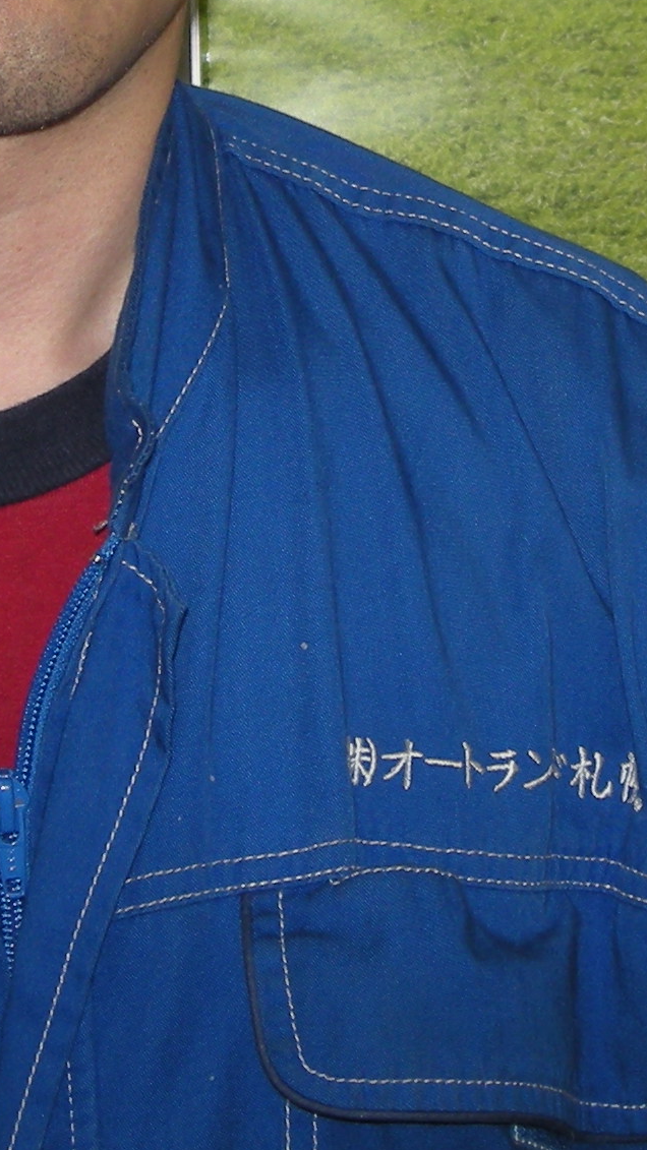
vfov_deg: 18.9
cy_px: -32
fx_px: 3356
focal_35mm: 110
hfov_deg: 11.0
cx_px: 394
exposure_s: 1/48
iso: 64
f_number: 2.8
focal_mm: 5.7
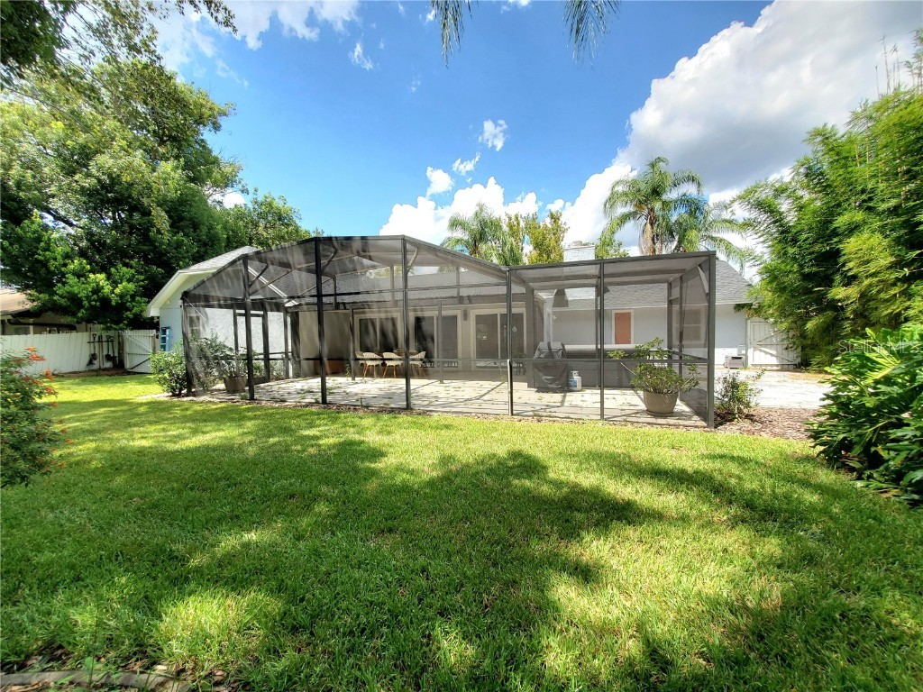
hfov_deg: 106.2
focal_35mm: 13
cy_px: 346
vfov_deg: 89.9
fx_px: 347
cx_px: 462
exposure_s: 1/714
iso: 50
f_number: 2.2
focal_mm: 1.8
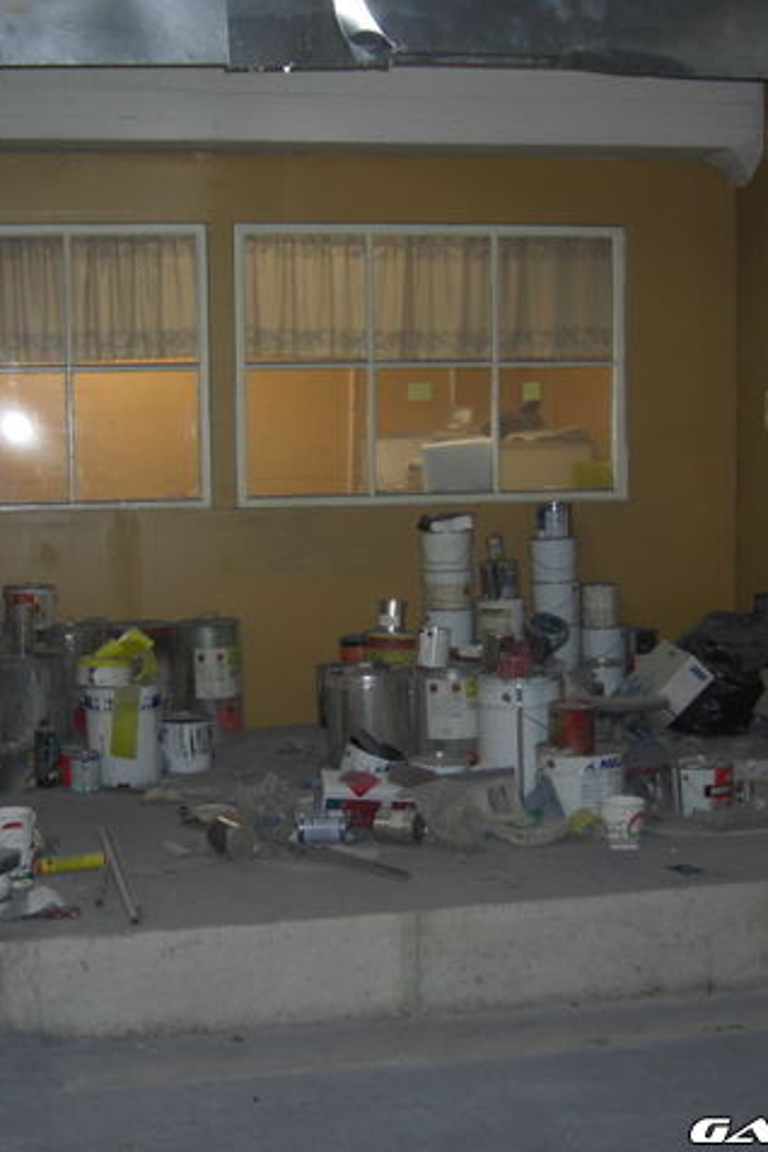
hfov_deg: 25.5
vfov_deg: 37.5
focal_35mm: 53
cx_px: 331
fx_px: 1696
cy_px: 575
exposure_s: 1/60
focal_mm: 7.9
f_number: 2.8
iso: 200
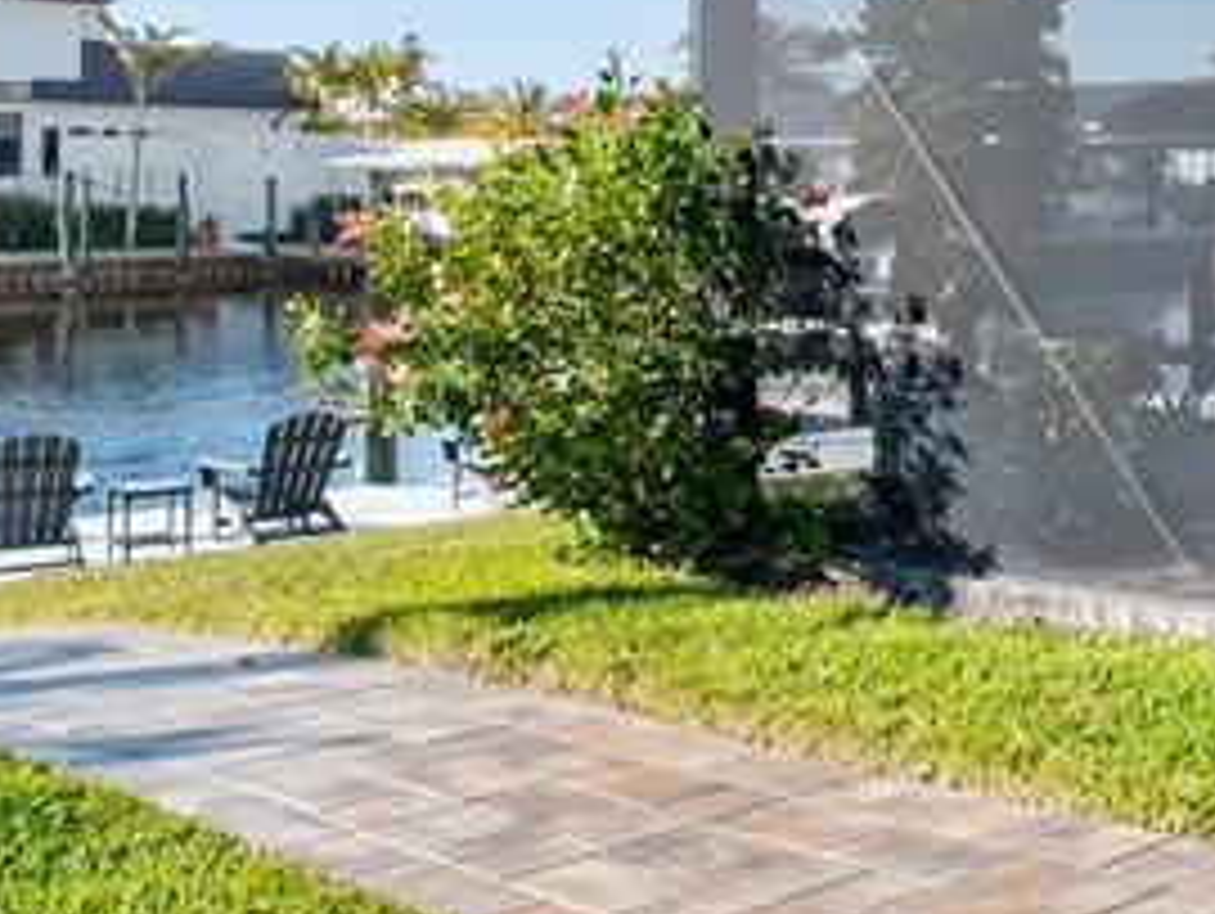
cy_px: 185
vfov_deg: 27.0
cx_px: 1760
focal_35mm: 53
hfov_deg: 27.1
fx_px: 1862
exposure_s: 1/250
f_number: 7.1
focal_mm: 7
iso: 200
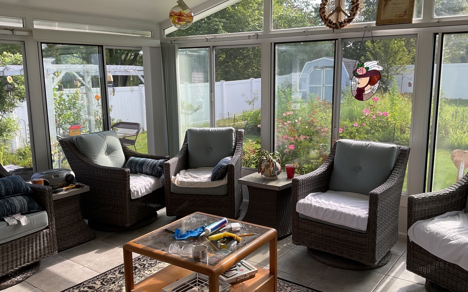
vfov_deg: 38.3
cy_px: 148
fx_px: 421
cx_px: 248
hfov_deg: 58.1
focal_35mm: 33
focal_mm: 3
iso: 16
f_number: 1.8
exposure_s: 1/256
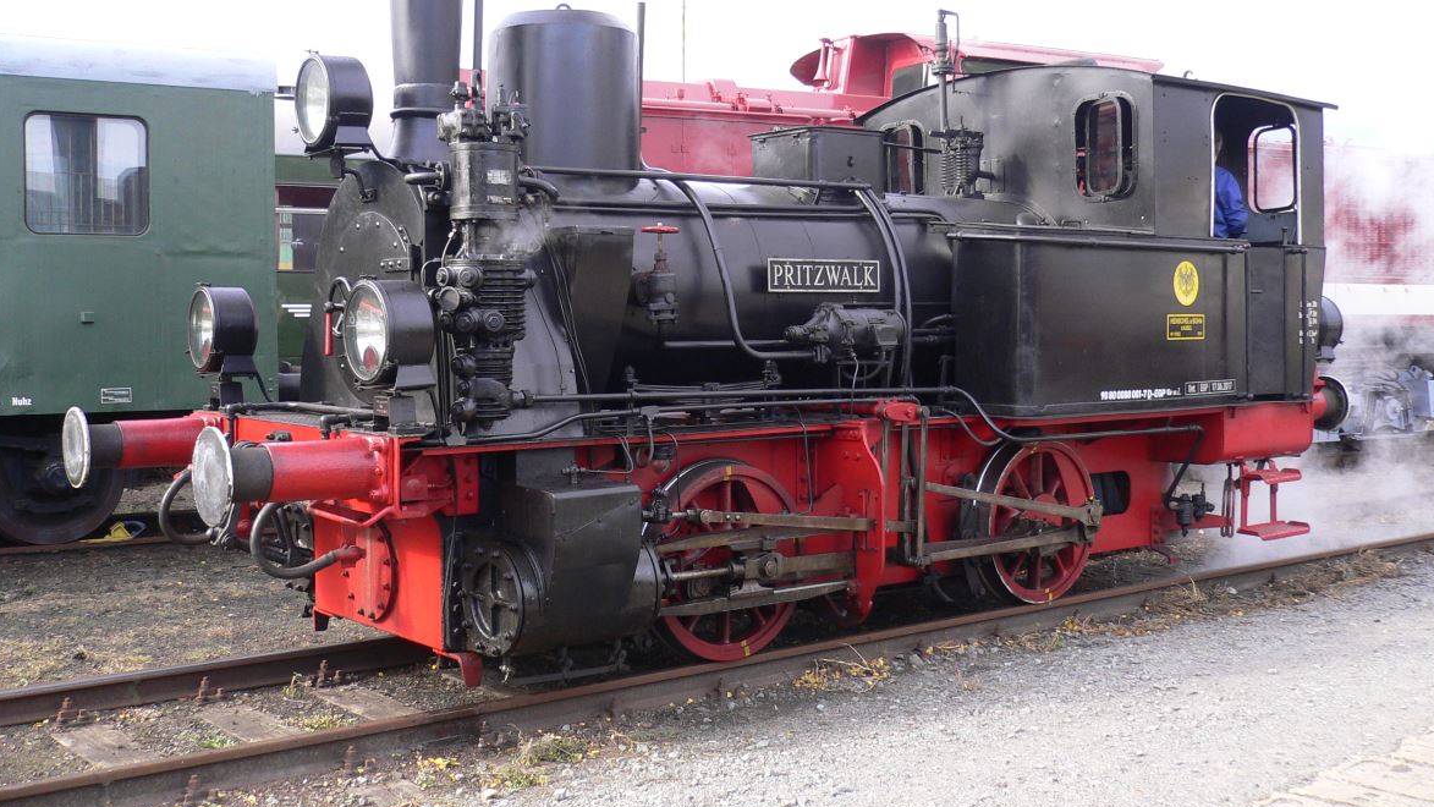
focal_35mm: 39
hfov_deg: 51.6
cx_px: 710
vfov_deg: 30.4
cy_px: 335
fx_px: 1483
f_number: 2.8
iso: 100
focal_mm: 5.8
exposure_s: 1/160
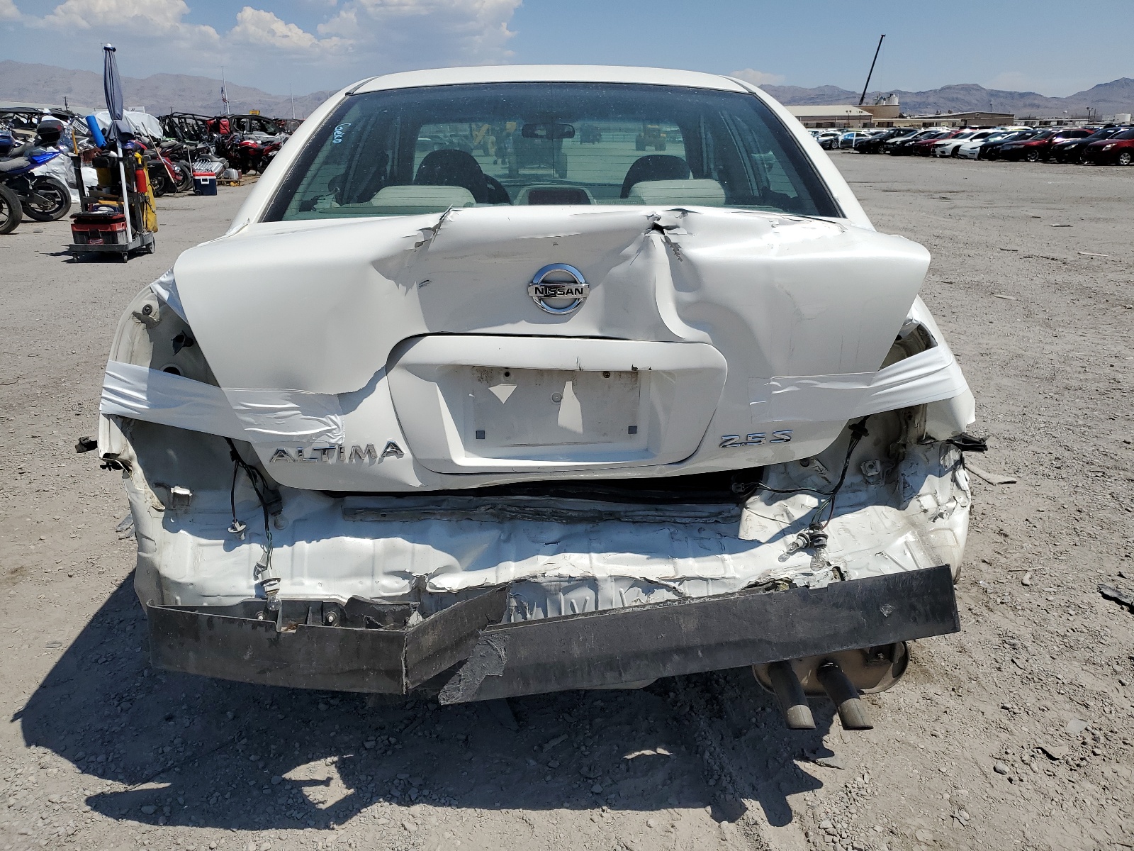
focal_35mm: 26
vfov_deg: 53.1
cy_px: 426
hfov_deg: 67.3
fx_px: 852
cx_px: 567
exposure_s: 1/10000
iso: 50
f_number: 1.5
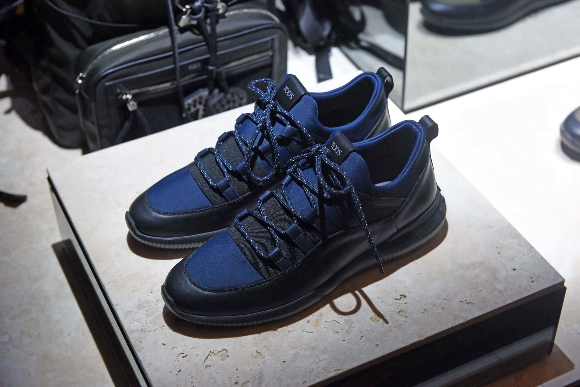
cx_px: 290
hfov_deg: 32.4
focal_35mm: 62
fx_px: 999
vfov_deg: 21.9
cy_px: 194
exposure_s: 1/160
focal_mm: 62
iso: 1600
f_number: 5
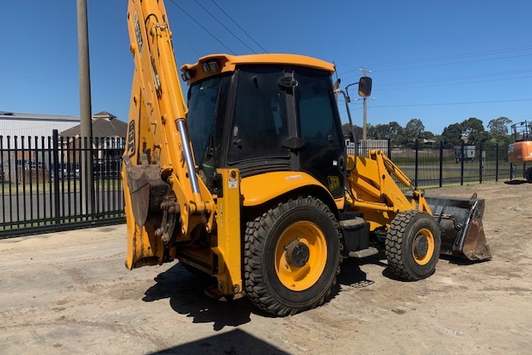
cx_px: 258
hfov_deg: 65.5
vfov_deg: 46.4
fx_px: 414
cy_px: 173
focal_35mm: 28
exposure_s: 1/2545
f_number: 1.8
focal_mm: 4.25
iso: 25
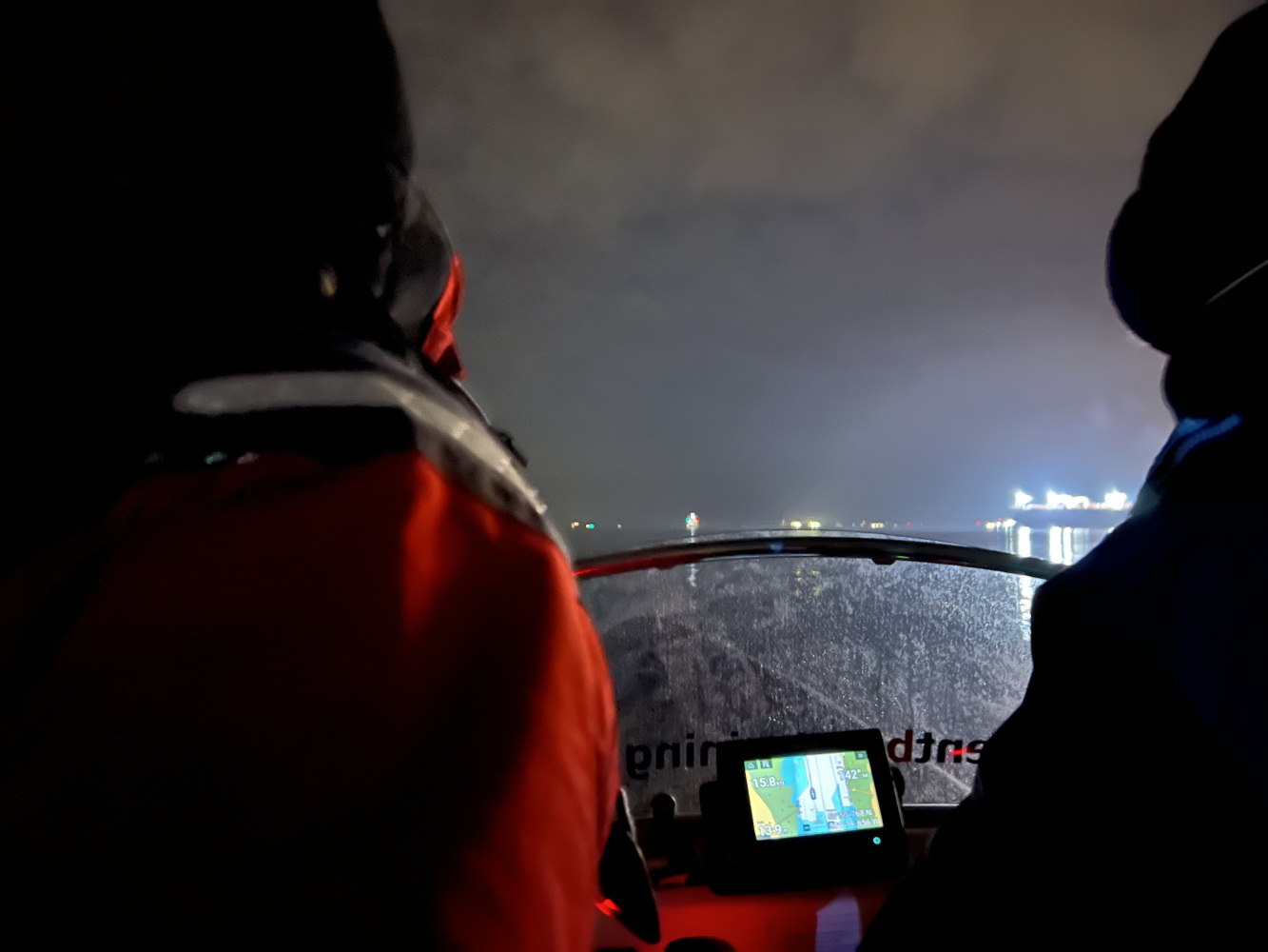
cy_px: 476
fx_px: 952
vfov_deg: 53.1
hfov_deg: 67.3
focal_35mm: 26
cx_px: 634
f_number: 1.5
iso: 2000
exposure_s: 1/5
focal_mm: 5.7
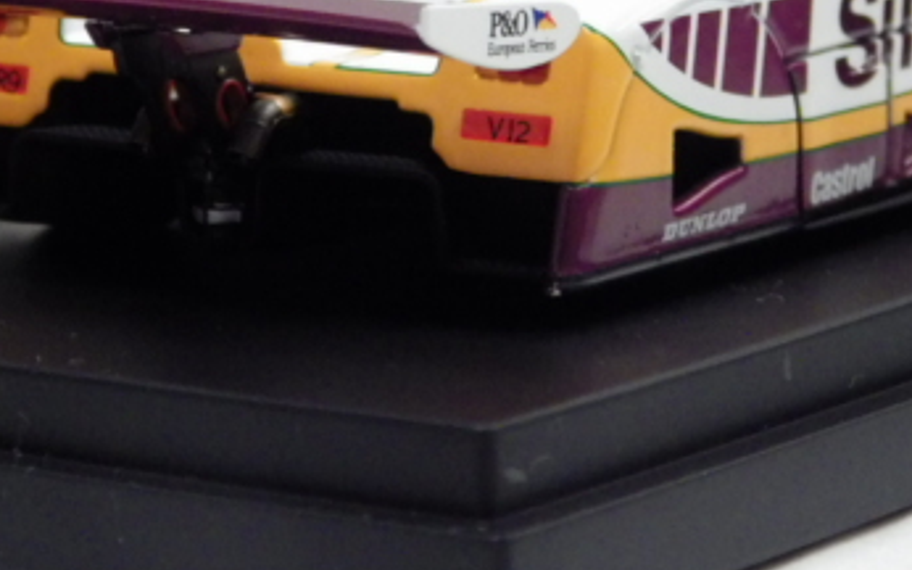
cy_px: -5
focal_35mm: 202
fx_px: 5019
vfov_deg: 6.5
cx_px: 540
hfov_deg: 10.4
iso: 800
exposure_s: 1/60
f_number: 4.6
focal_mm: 18.4
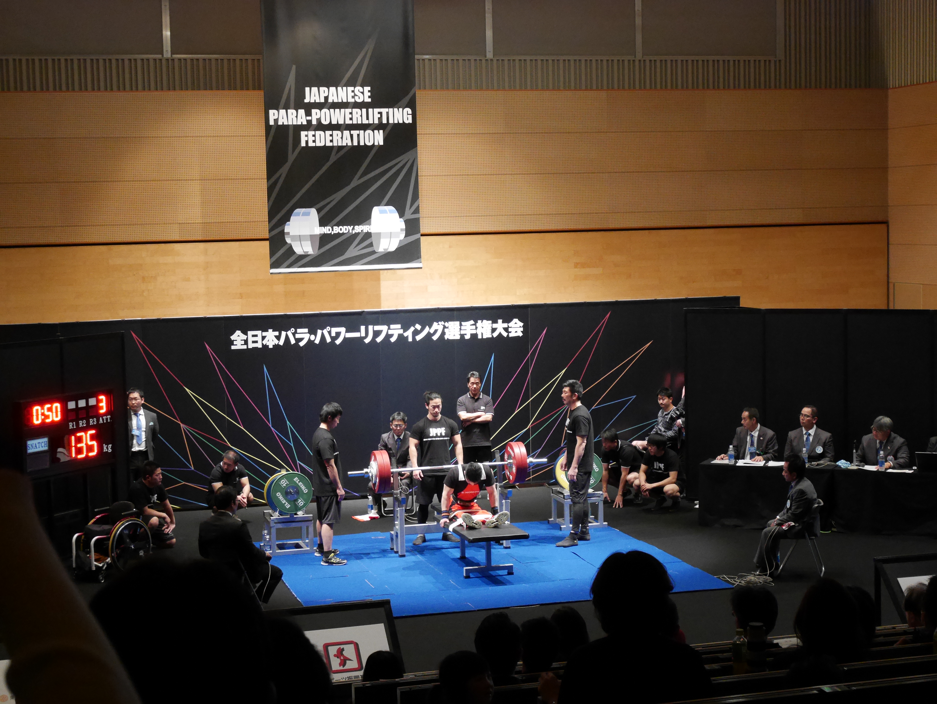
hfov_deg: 30.3
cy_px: 352
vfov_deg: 22.9
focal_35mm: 64
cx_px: 468
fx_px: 1733
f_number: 5.6
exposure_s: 1/40
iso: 3200
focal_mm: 32
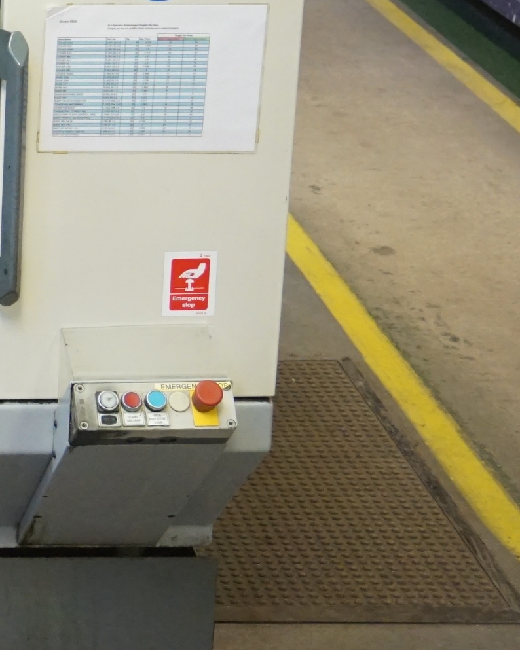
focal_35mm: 111
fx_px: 2136
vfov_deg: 17.1
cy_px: 108
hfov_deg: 12.5
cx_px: -455
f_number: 4.5
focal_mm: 24
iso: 2000
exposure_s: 1/160
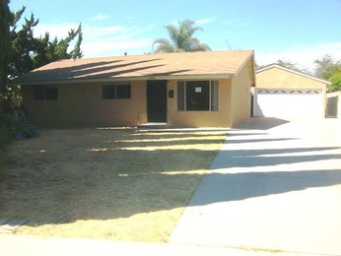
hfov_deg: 53.9
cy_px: 128
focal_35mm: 34
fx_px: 335
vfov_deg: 41.8
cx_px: 170
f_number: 5.5
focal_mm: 5.7
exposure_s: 1/234
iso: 80
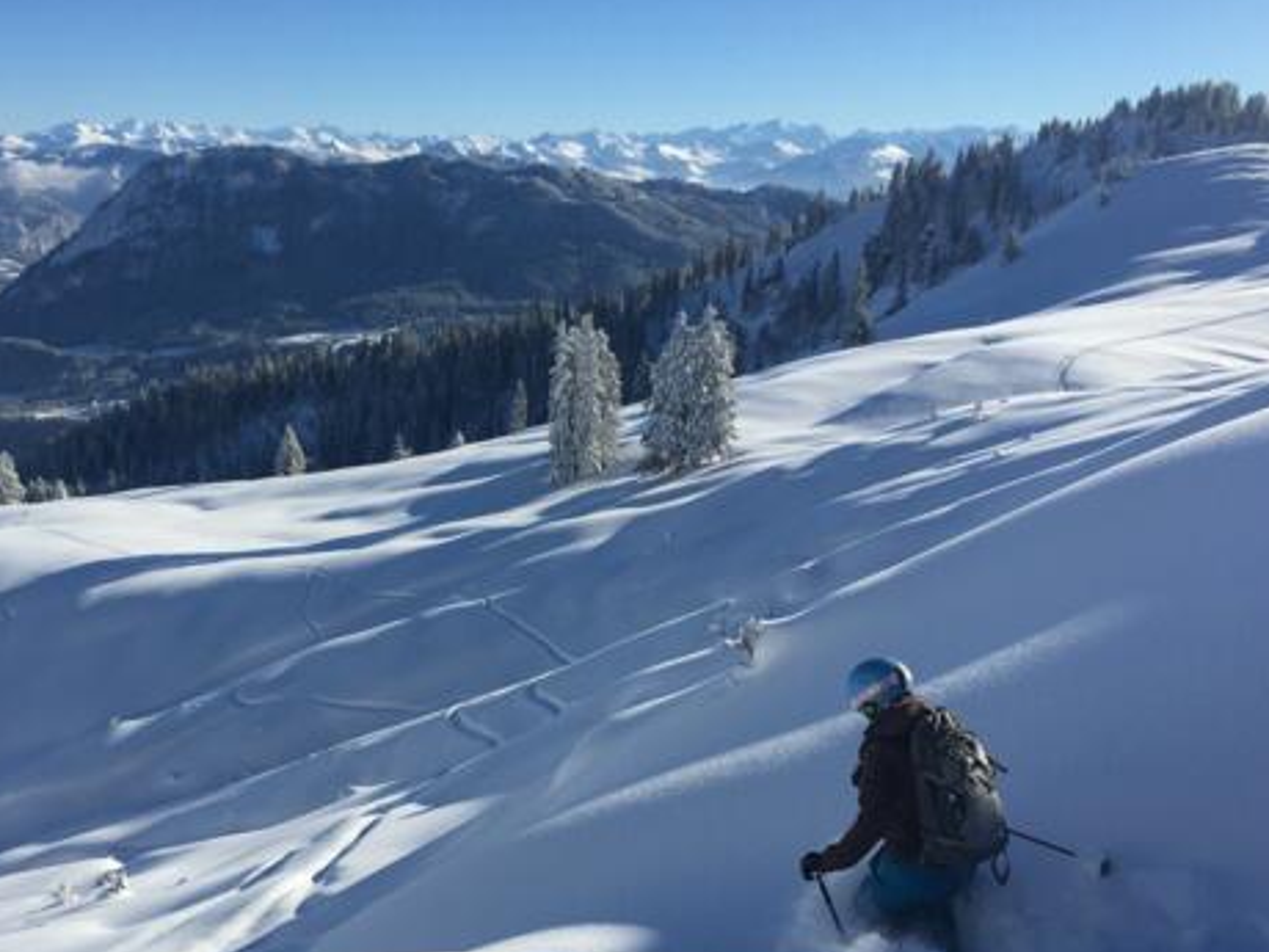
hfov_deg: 49.6
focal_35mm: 37
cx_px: 476
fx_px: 1356
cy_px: 566
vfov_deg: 38.5
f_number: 2.2
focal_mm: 4.15
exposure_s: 1/3300
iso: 32
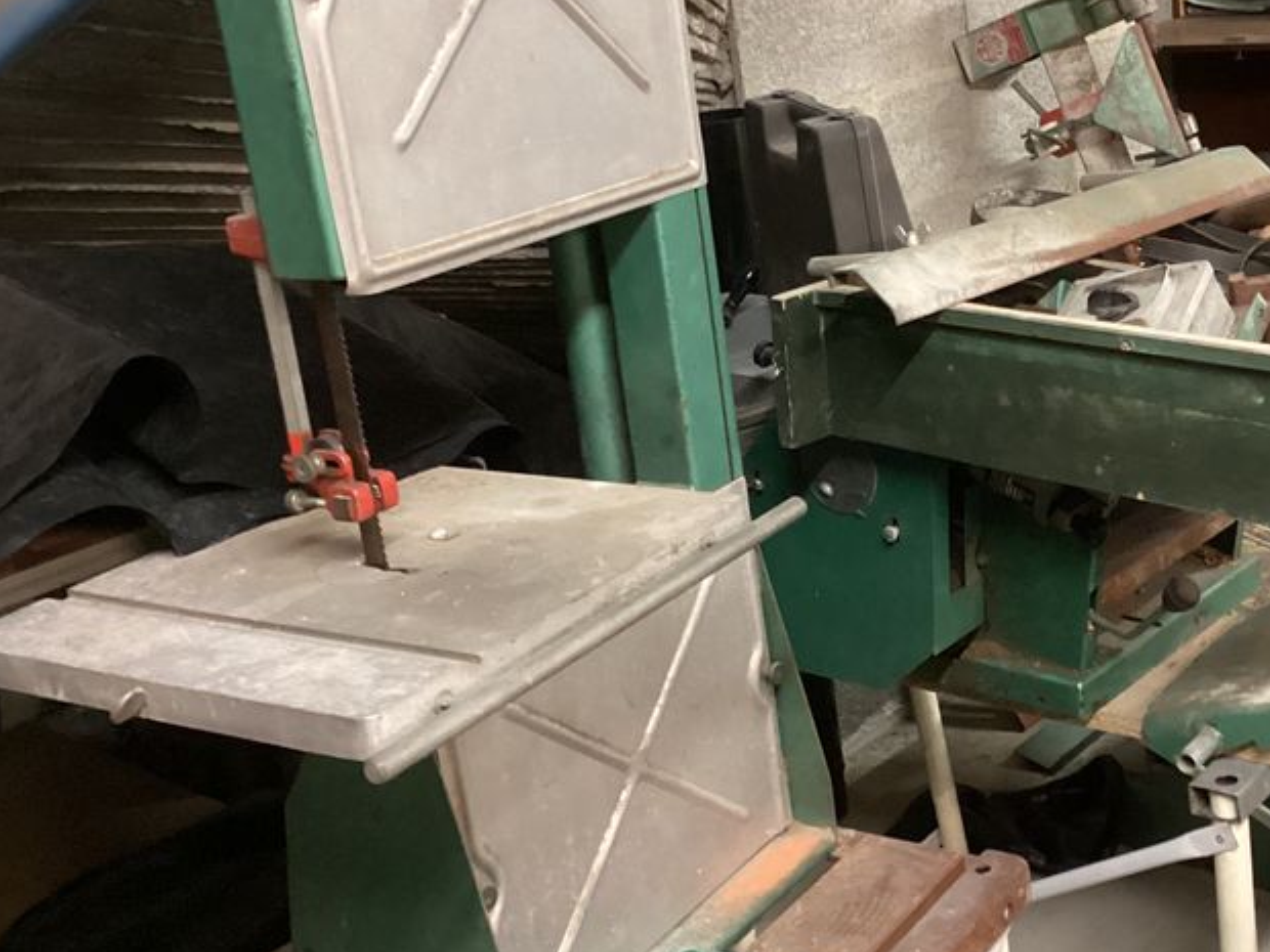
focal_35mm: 50
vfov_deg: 29.1
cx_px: 885
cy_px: 420
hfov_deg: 37.6
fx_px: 1834
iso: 500
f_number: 2.4
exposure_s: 1/25
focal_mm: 3.3
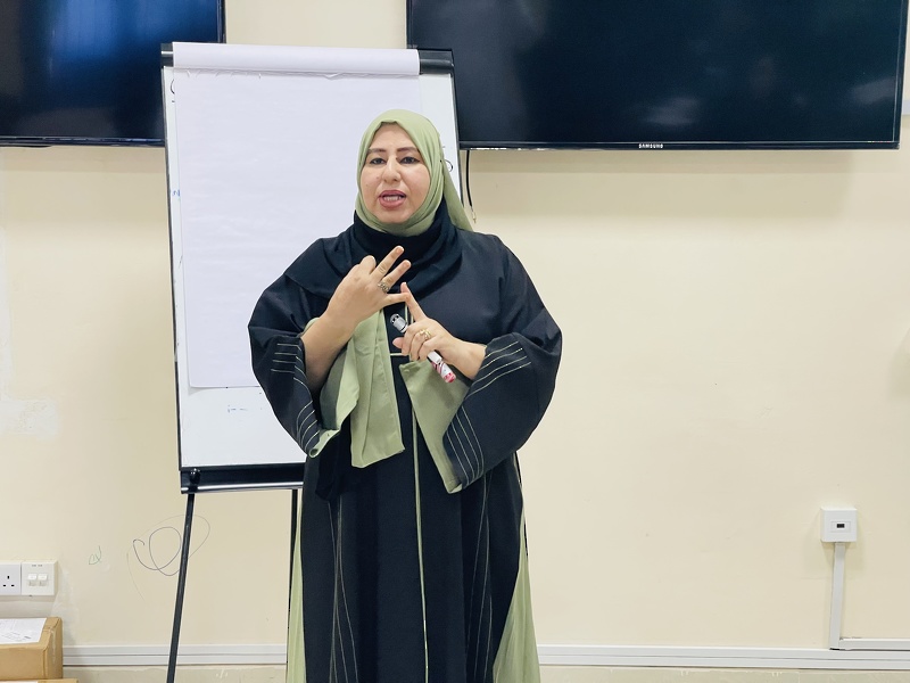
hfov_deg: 30.3
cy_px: 342
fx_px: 1682
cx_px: 455
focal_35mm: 64
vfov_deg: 22.9
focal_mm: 7.5
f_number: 2.2
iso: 250
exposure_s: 1/50
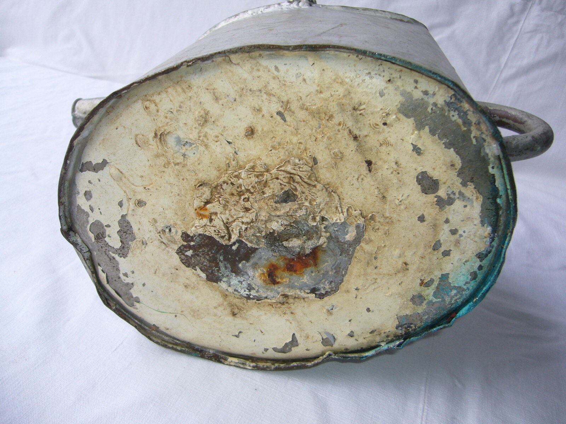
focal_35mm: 35
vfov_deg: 40.7
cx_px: 283
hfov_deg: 52.6
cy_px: 212
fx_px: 572
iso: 80
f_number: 2.8
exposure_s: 1/100
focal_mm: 5.8
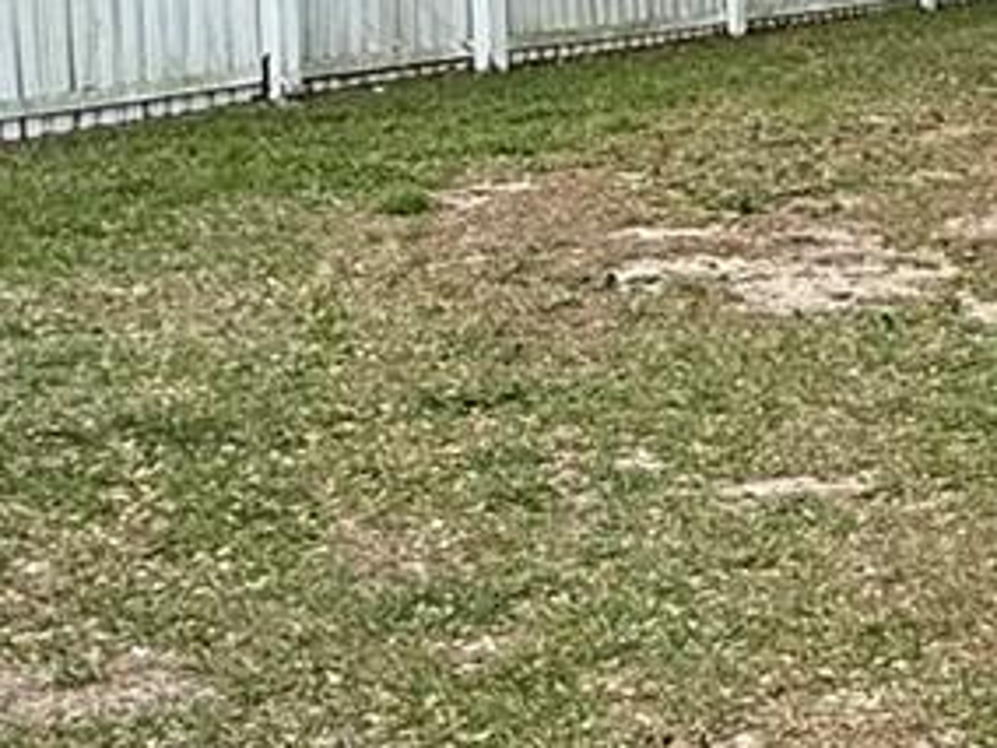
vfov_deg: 18.4
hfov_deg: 22.4
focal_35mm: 79
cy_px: 109
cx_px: 1253
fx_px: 2275
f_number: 2.2
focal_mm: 2.22
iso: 64
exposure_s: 1/853
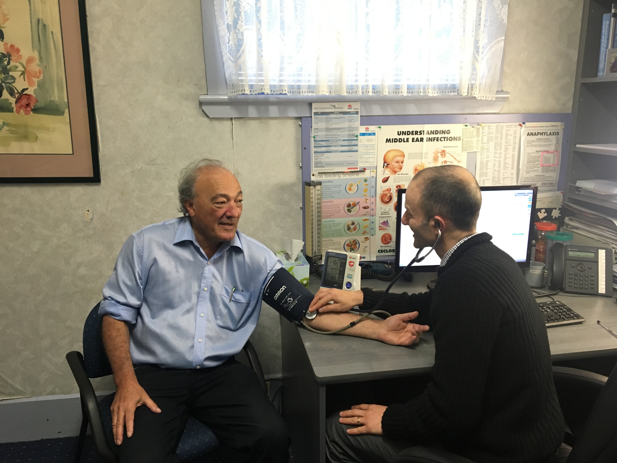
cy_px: 232
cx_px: 308
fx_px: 517
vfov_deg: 48.2
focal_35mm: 29
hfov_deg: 61.7
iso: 160
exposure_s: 1/33
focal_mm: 4.15
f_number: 2.2
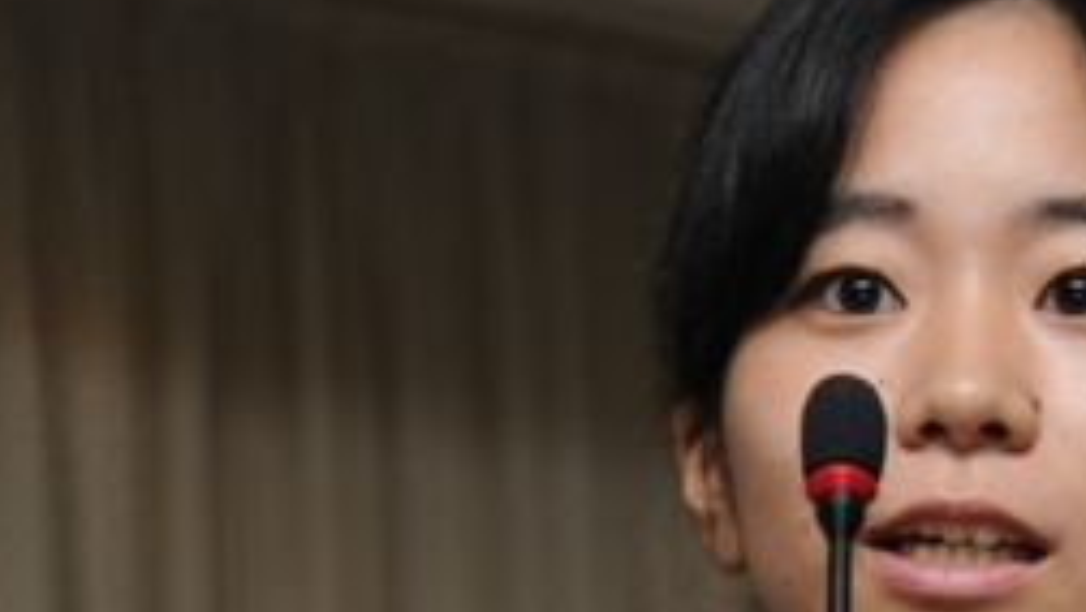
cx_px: 909
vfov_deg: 3.4
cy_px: 502
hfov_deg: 6.0
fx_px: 10342
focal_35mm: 359
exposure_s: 1/160
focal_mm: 90
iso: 320
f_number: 5.6
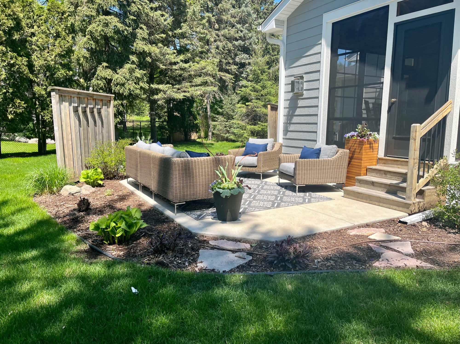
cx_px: 230
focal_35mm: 26
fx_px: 345
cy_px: 172
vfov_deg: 53.0
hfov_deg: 67.3
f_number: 1.6
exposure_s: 1/1776
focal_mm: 5.1
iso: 50
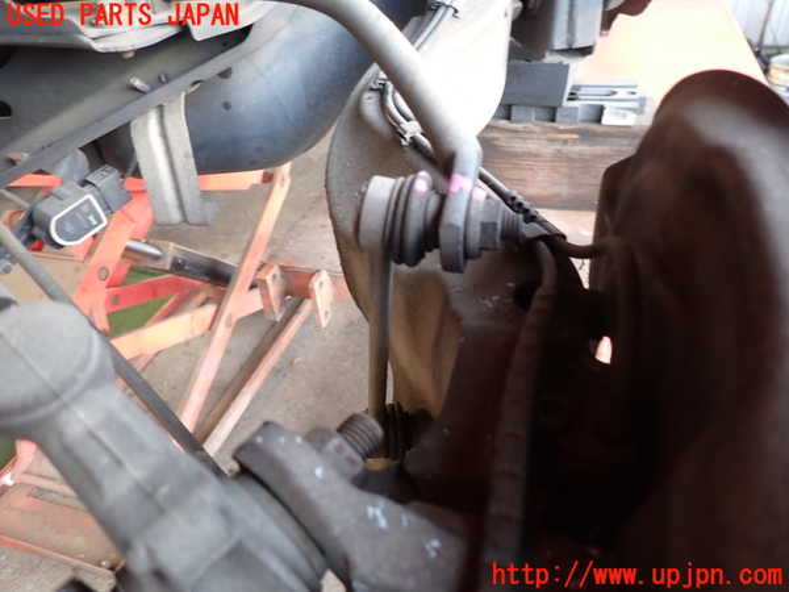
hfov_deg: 69.4
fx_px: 570
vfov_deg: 54.9
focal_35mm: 25
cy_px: 296
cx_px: 394
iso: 160
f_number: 2
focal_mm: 4.5
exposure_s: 1/60
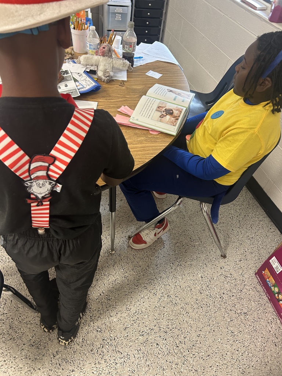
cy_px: 188
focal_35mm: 26
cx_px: 141
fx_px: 282
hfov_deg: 53.1
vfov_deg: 67.3
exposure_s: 1/60
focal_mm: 5.7
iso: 200
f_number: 1.5
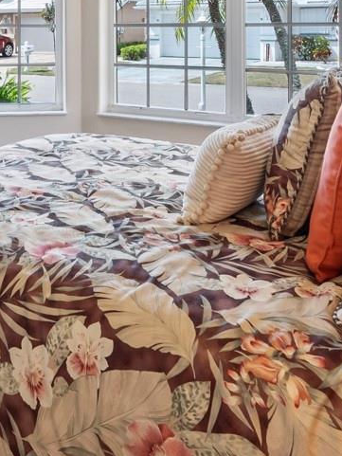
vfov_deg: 36.5
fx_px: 632
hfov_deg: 28.9
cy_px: 23
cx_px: 27
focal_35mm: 48
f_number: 9
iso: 100
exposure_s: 1/3
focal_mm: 16
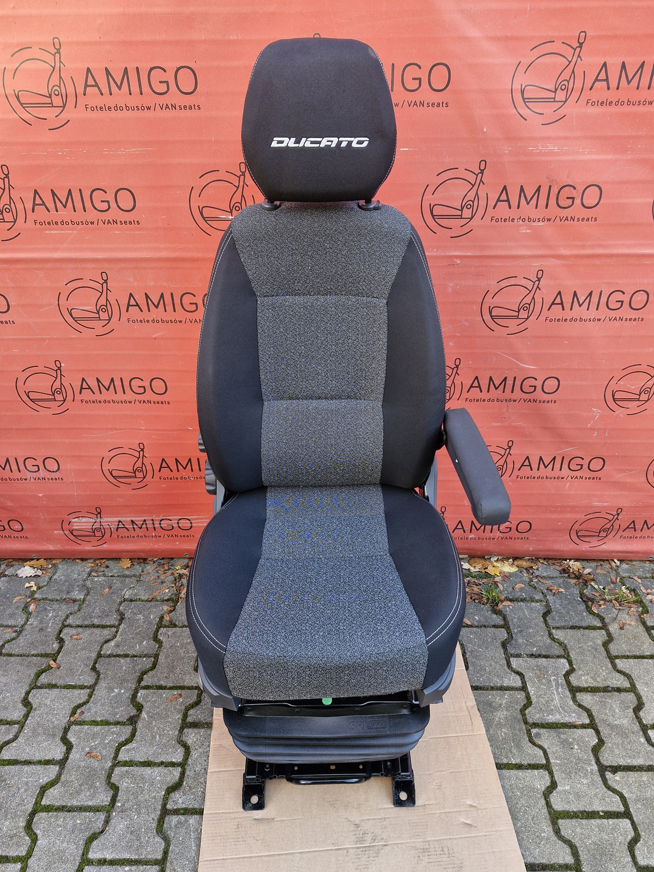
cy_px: 436
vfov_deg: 73.9
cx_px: 327
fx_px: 579
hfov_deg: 58.9
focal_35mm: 23
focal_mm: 5.54
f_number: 1.8
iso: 64
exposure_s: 1/100
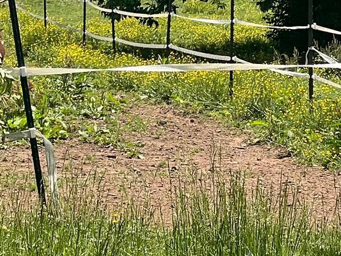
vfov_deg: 4.8
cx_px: -47
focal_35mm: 305
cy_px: -195
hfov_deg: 6.5
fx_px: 3005
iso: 32
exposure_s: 1/747
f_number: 2.8
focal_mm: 9
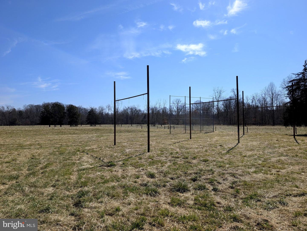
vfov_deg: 56.9
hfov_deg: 71.5
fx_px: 213
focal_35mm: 24
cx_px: 154
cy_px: 116
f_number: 1.68
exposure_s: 1/1869
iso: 21
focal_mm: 6.9
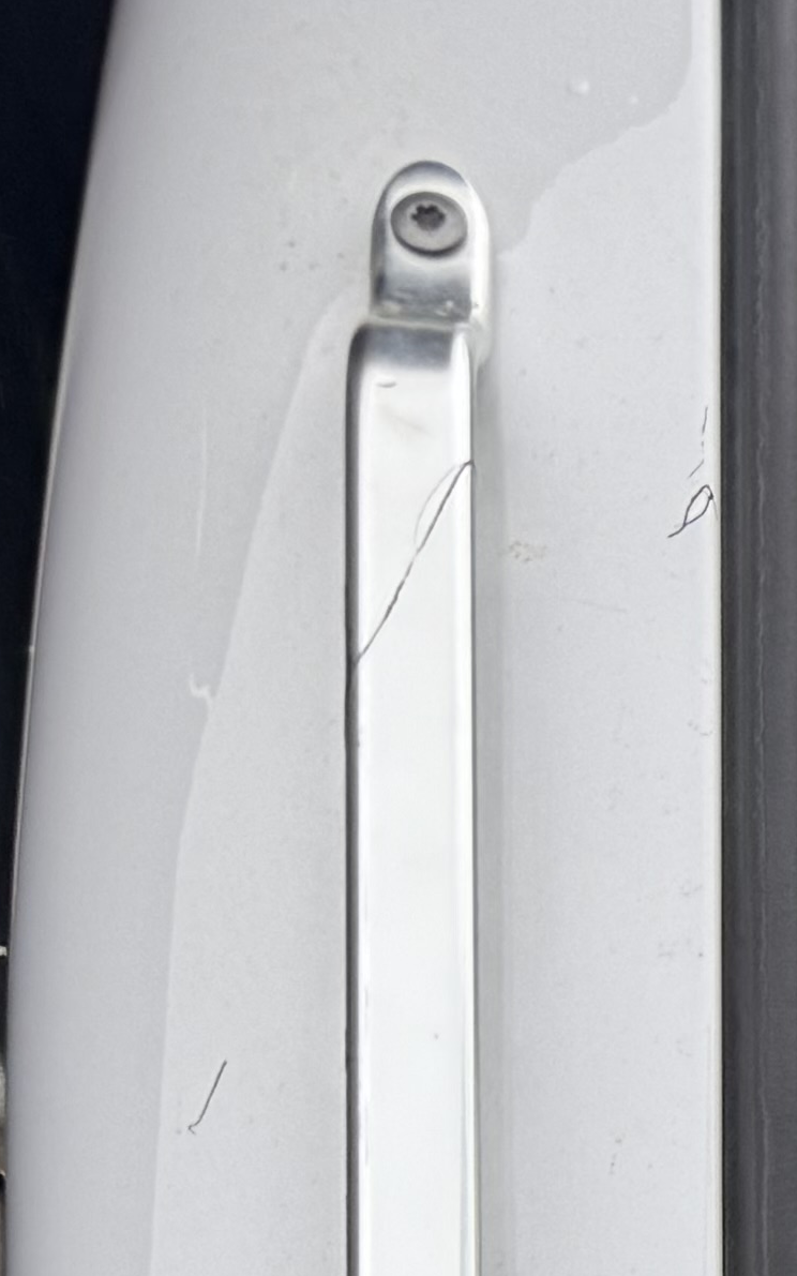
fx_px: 4241
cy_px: 1982
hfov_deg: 8.7
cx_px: 2473
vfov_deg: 15.6
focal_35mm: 122
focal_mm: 6.76
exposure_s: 1/898
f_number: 1.78
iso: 100
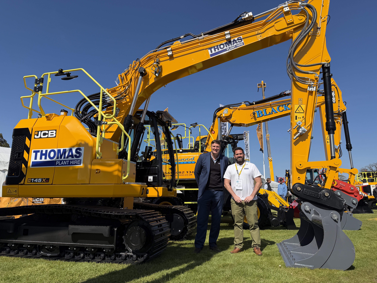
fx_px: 261
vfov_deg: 56.8
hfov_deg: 71.6
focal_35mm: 24
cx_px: 188
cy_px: 142
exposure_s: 1/5714
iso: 80
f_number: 1.78
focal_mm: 6.76
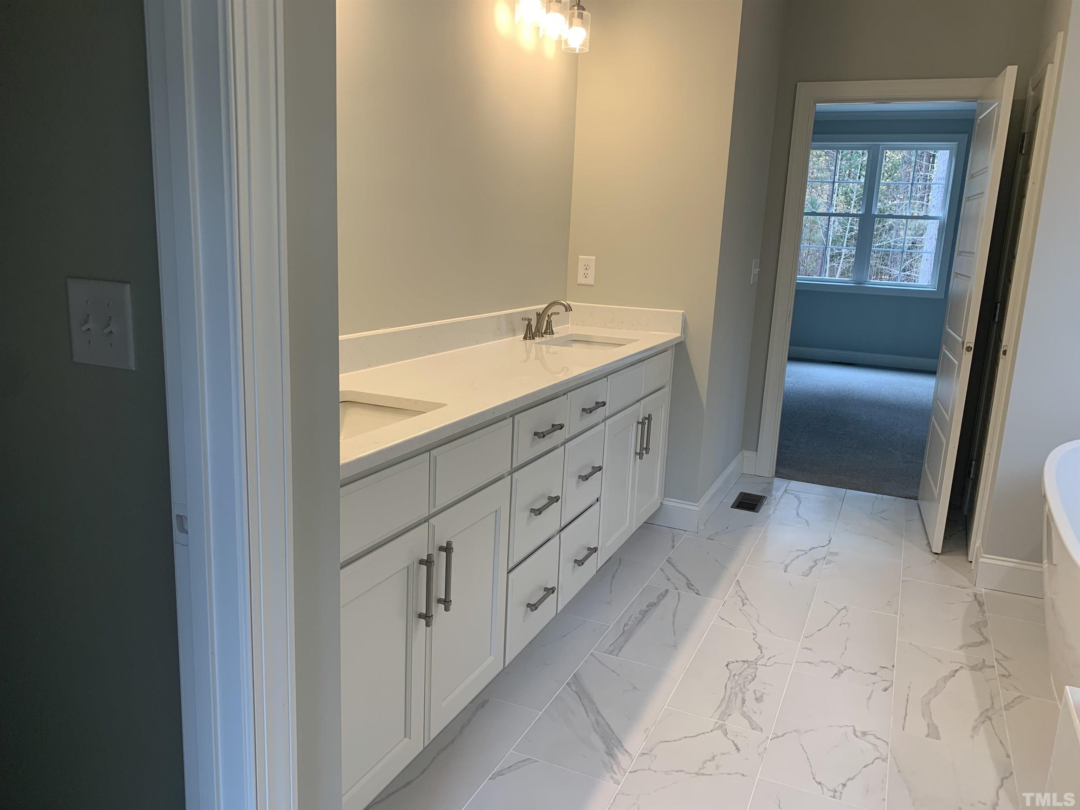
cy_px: 405
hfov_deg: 67.3
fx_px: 811
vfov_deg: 53.1
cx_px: 540
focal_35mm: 26
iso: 80
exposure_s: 1/120
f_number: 1.8
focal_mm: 4.25
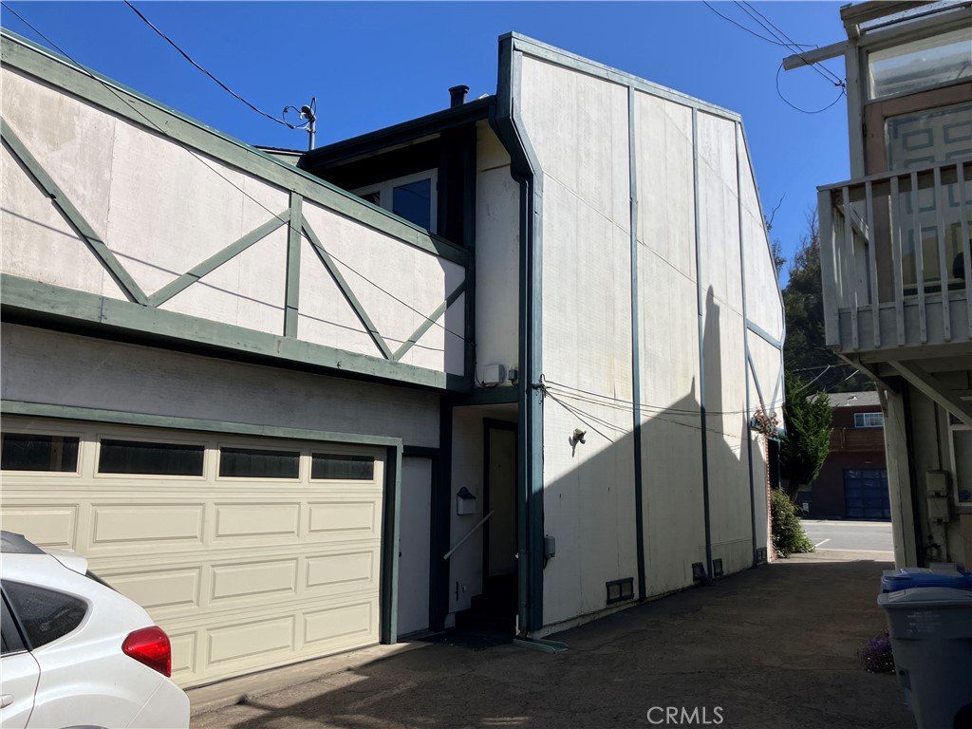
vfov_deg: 49.7
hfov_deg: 63.4
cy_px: 364
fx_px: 786
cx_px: 486
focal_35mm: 28
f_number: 1.8
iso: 32
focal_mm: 3.99
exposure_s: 1/3247
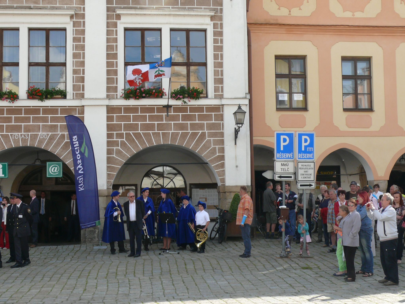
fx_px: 655
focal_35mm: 56
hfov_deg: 34.3
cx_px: 202
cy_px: 152
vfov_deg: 26.1
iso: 100
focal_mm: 9.7
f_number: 5
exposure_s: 1/250
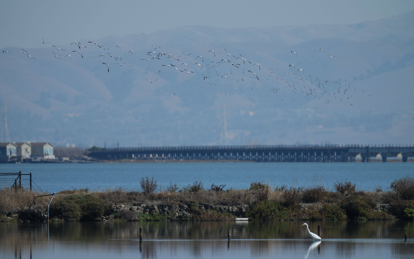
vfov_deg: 2.1
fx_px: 6905
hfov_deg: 3.4
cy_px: 129
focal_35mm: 612
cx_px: 207
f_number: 5.6
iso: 320
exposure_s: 1/2000
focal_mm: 600
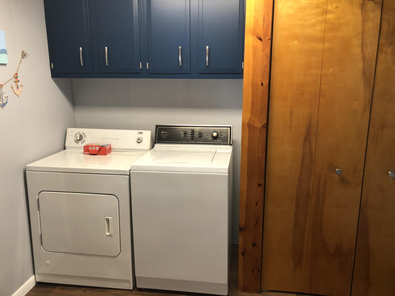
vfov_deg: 49.7
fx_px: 320
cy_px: 148
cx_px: 198
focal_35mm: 28
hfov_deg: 63.4
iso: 40
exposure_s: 1/20
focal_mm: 3.99
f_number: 1.8
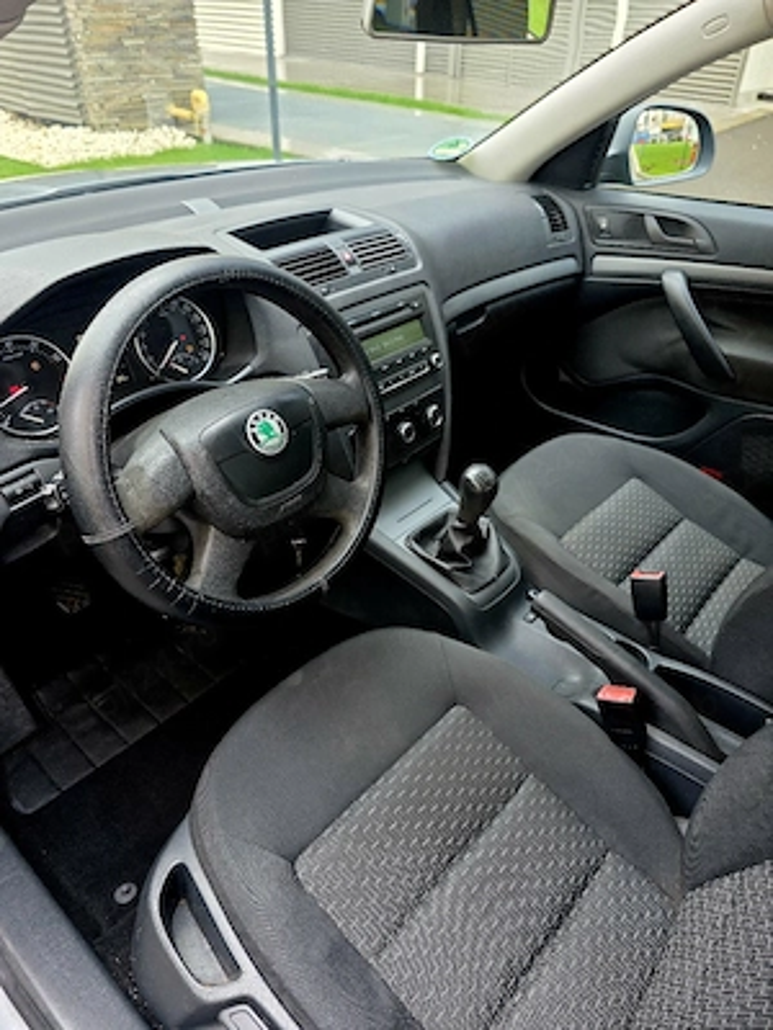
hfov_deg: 58.9
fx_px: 685
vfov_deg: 73.9
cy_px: 515
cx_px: 386
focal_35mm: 23
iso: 80
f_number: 1.7
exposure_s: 1/182
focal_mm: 6.3
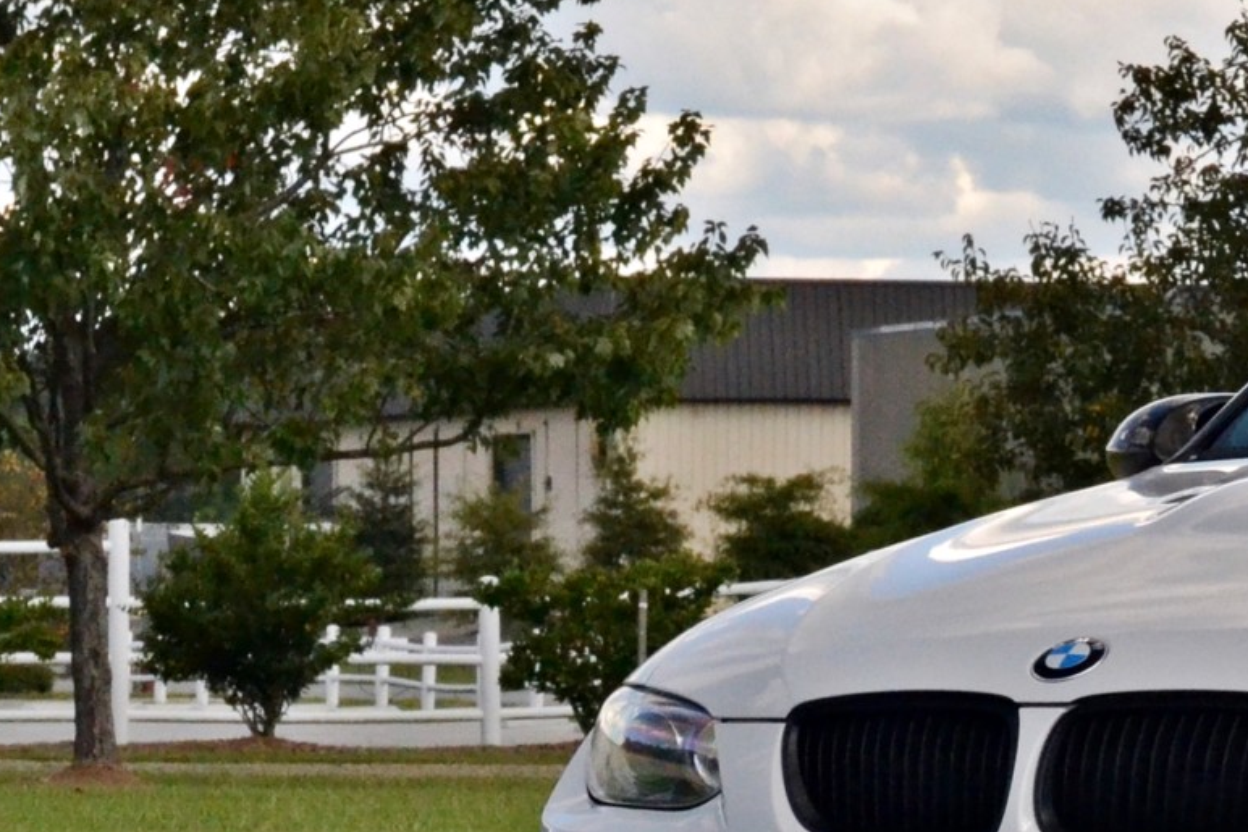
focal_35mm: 199
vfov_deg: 6.9
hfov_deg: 10.1
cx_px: 1647
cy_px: 452
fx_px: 6900
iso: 1600
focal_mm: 50
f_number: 13
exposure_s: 1/640
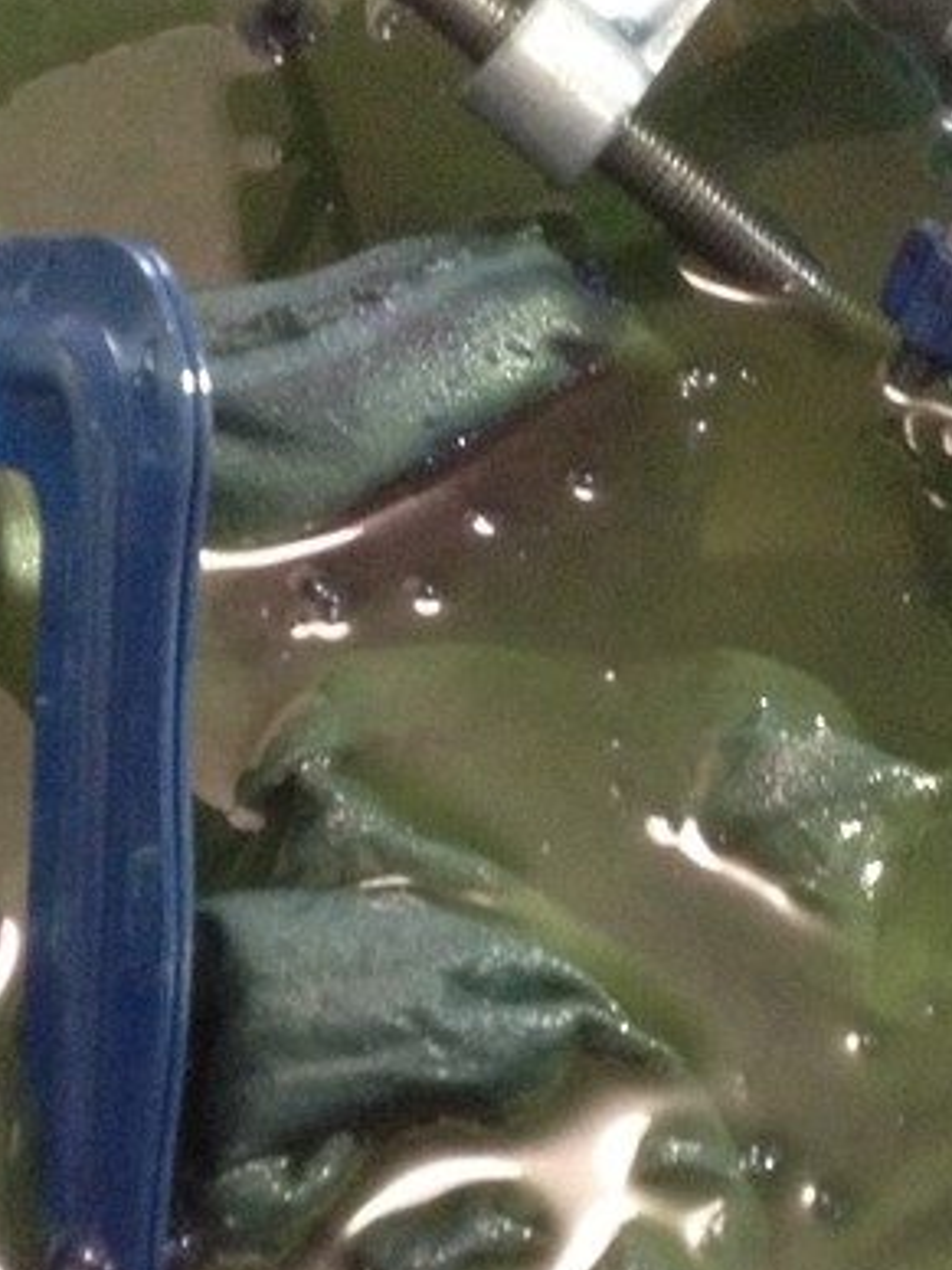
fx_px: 2493
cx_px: 540
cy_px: 802
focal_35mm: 68
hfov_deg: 21.6
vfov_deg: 28.4
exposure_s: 1/15
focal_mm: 3.3
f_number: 2.4
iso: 320
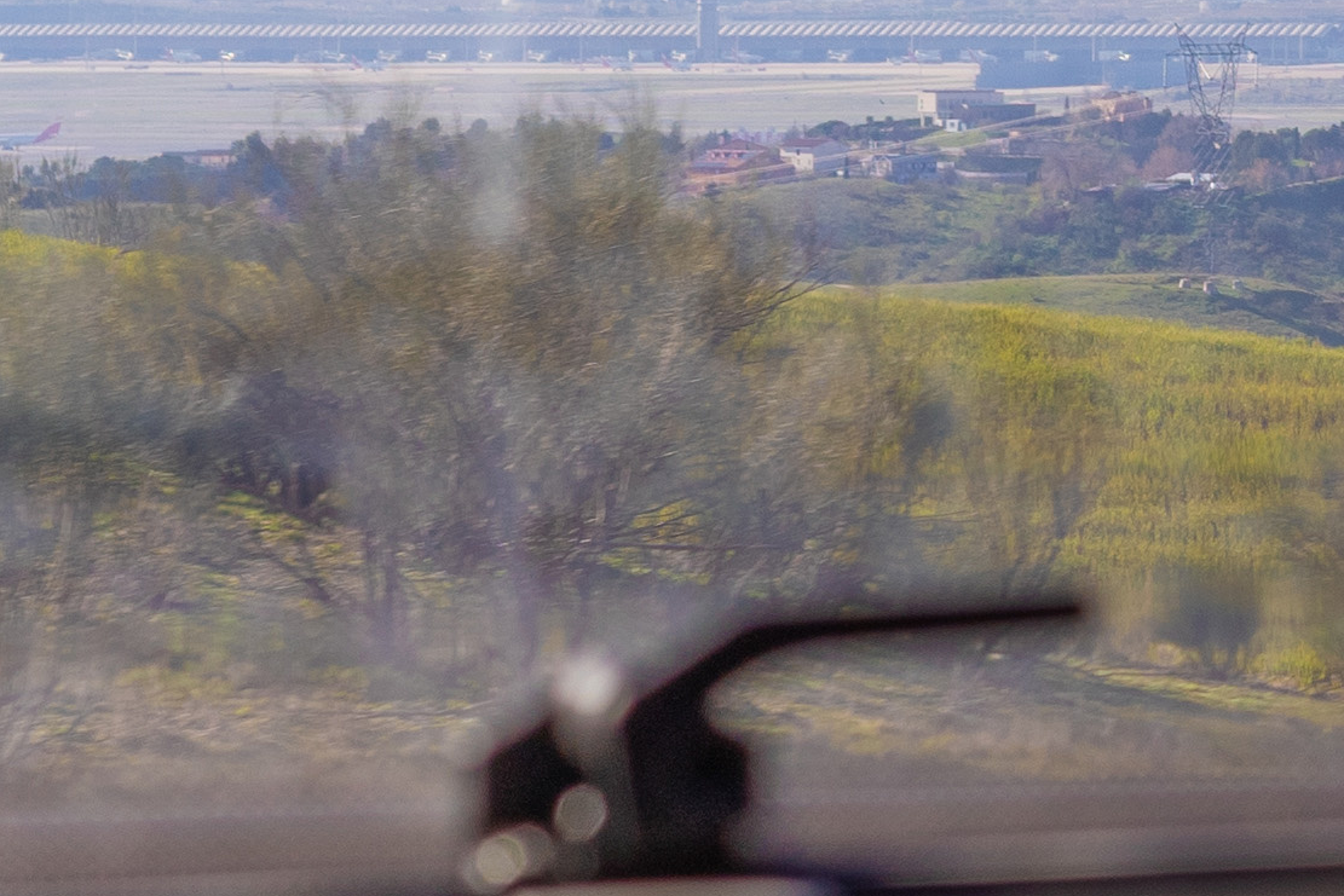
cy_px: -364
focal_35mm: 270
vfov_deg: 5.1
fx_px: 10081
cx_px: 2205
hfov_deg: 7.5
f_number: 5.6
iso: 100
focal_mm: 50
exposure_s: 1/400
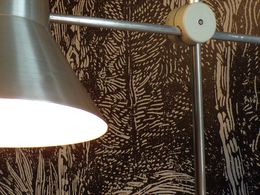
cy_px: 64
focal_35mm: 61
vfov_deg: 23.9
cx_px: 77
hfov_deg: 31.3
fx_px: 458
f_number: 3.2
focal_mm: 5.8
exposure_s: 1/60
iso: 194
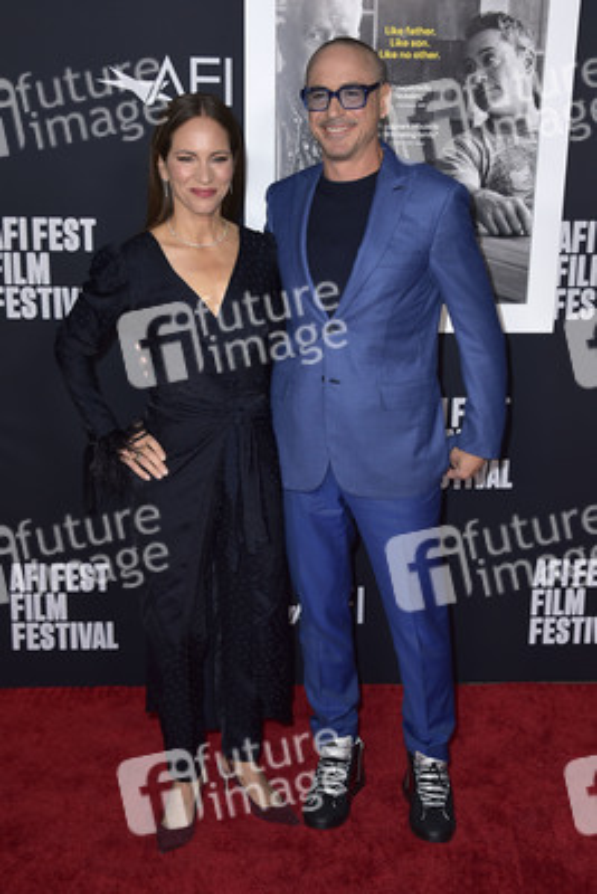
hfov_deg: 30.5
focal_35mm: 44
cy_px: 447
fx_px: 1093
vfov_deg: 44.5
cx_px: 298
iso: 500
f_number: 6.3
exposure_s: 1/200
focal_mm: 44
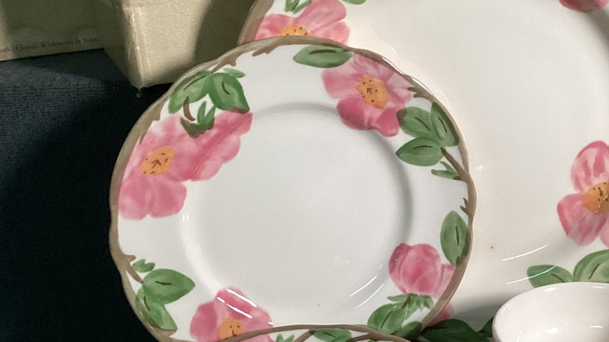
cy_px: 205
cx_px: 445
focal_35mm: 59
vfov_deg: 20.4
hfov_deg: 34.8
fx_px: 953
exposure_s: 1/60
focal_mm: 3.3
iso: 160
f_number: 2.4
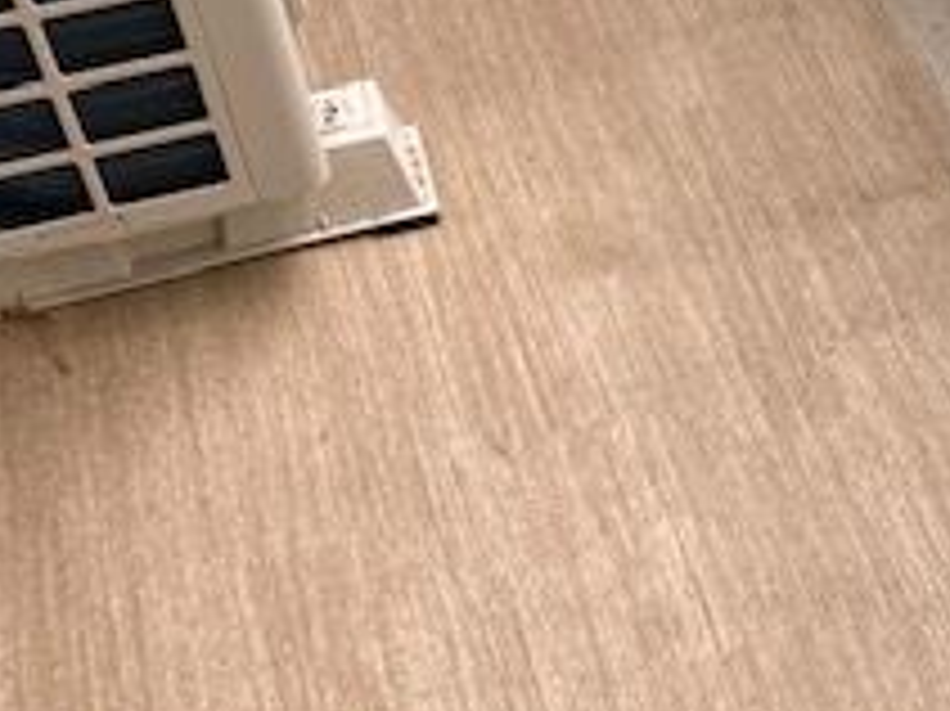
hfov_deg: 23.5
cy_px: 270
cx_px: 995
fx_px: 2167
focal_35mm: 79
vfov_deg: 18.6
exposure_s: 1/150
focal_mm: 4.25
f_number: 1.8
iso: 50
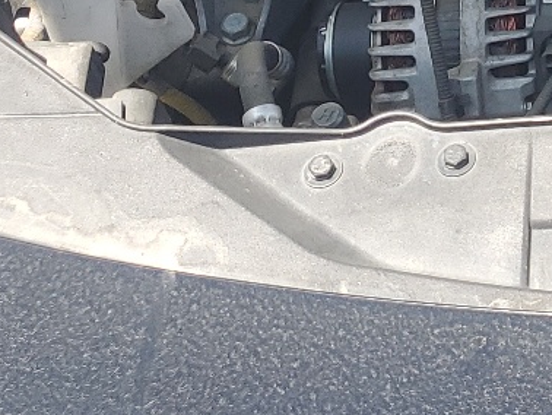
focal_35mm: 110
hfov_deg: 15.4
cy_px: -270
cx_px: 1000
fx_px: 1755
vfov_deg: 12.6
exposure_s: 1/714
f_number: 1.5
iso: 50
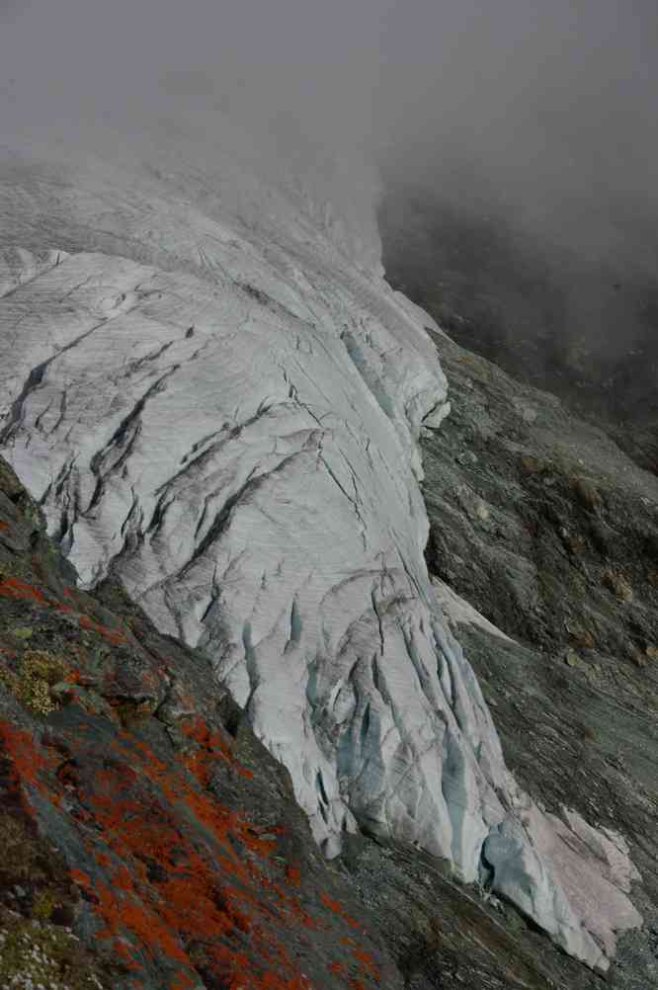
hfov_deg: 13.0
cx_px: 329
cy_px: 495
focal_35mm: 105
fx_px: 2885
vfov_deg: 19.5
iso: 100
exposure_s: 1/125
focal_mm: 70
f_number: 13
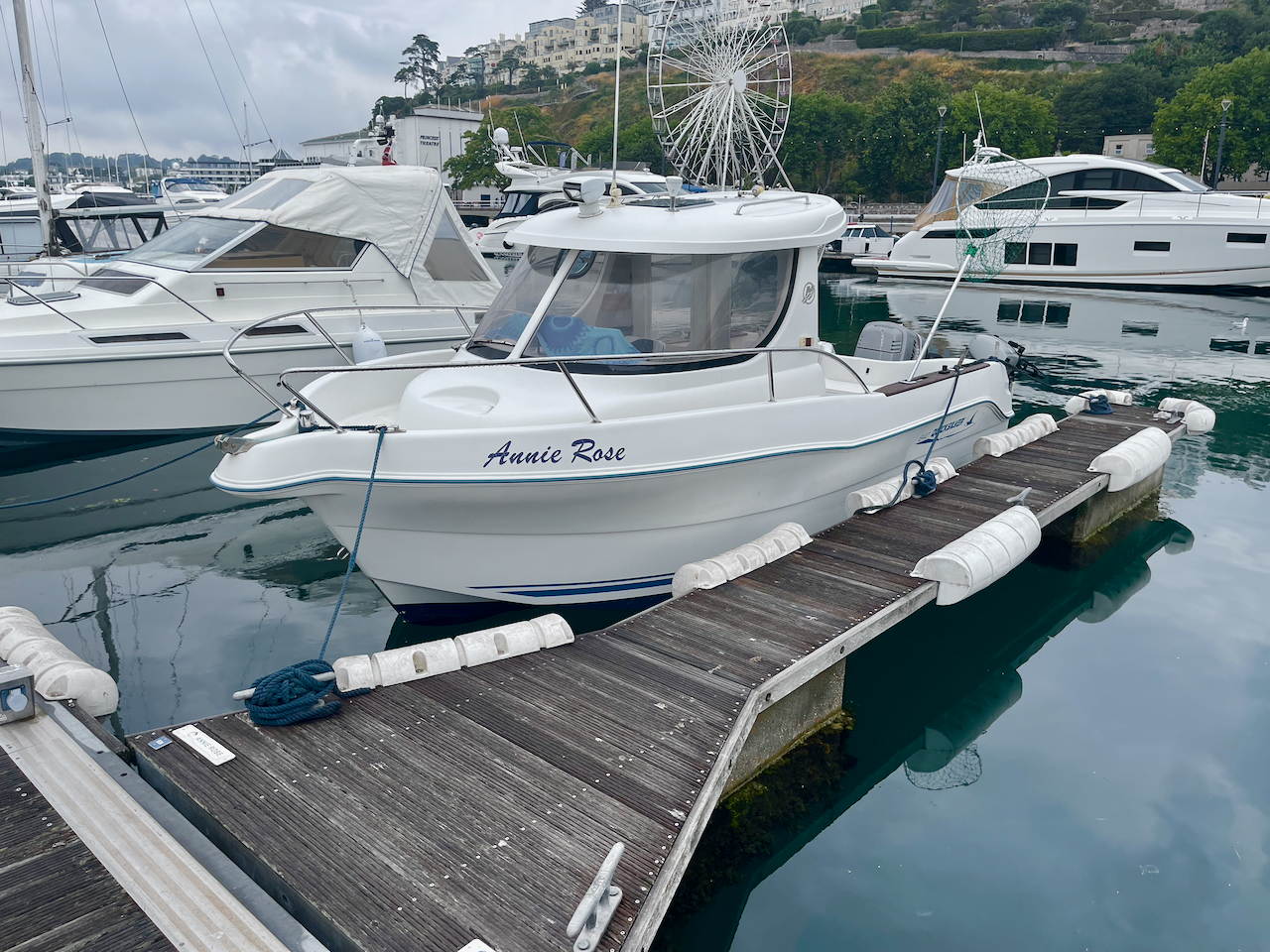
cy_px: 476
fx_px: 954
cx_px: 635
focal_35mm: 26
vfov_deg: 53.1
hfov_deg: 67.3
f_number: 1.6
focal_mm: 5.1
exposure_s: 1/1795
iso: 32
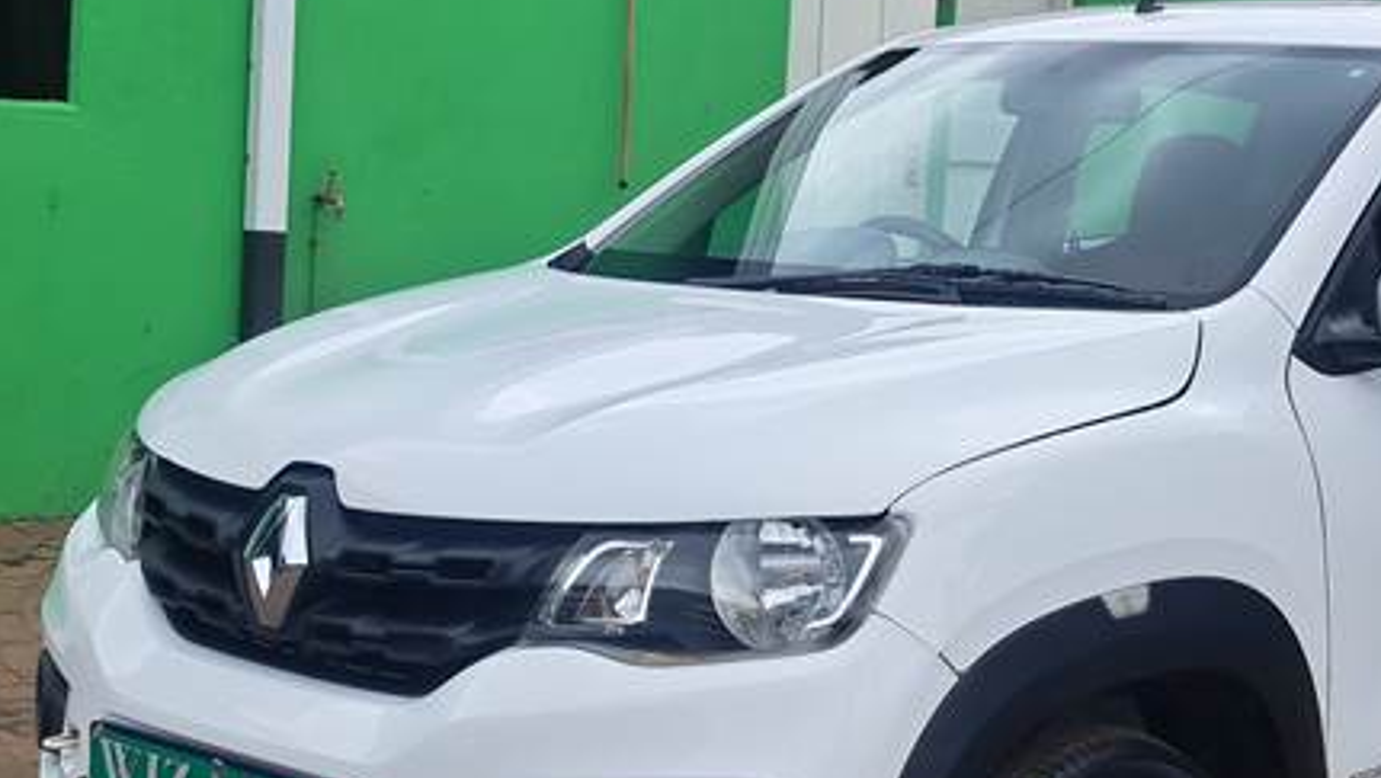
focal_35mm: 72
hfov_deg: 29.0
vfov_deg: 16.8
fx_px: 2638
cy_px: 402
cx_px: 968
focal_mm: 5.23
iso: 50
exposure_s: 1/1168
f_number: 1.8
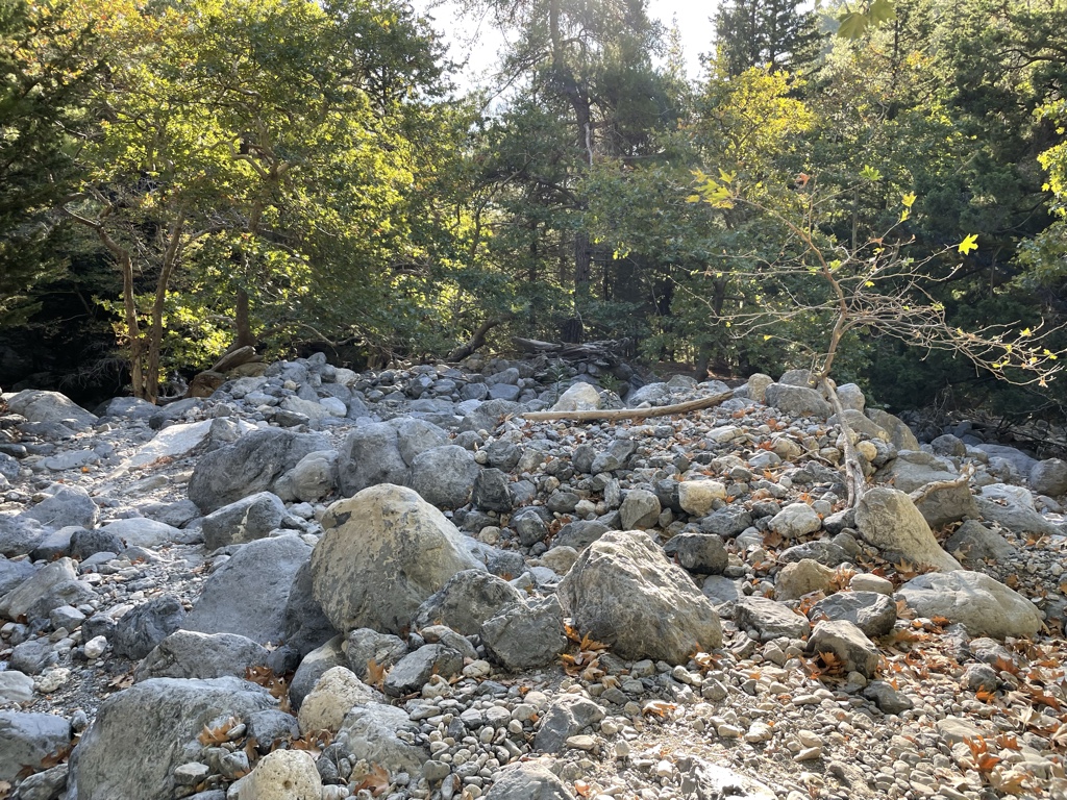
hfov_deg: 67.3
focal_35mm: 26
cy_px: 400
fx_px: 801
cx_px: 534
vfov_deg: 53.1
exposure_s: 1/159
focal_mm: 4.2
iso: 32
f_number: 1.6
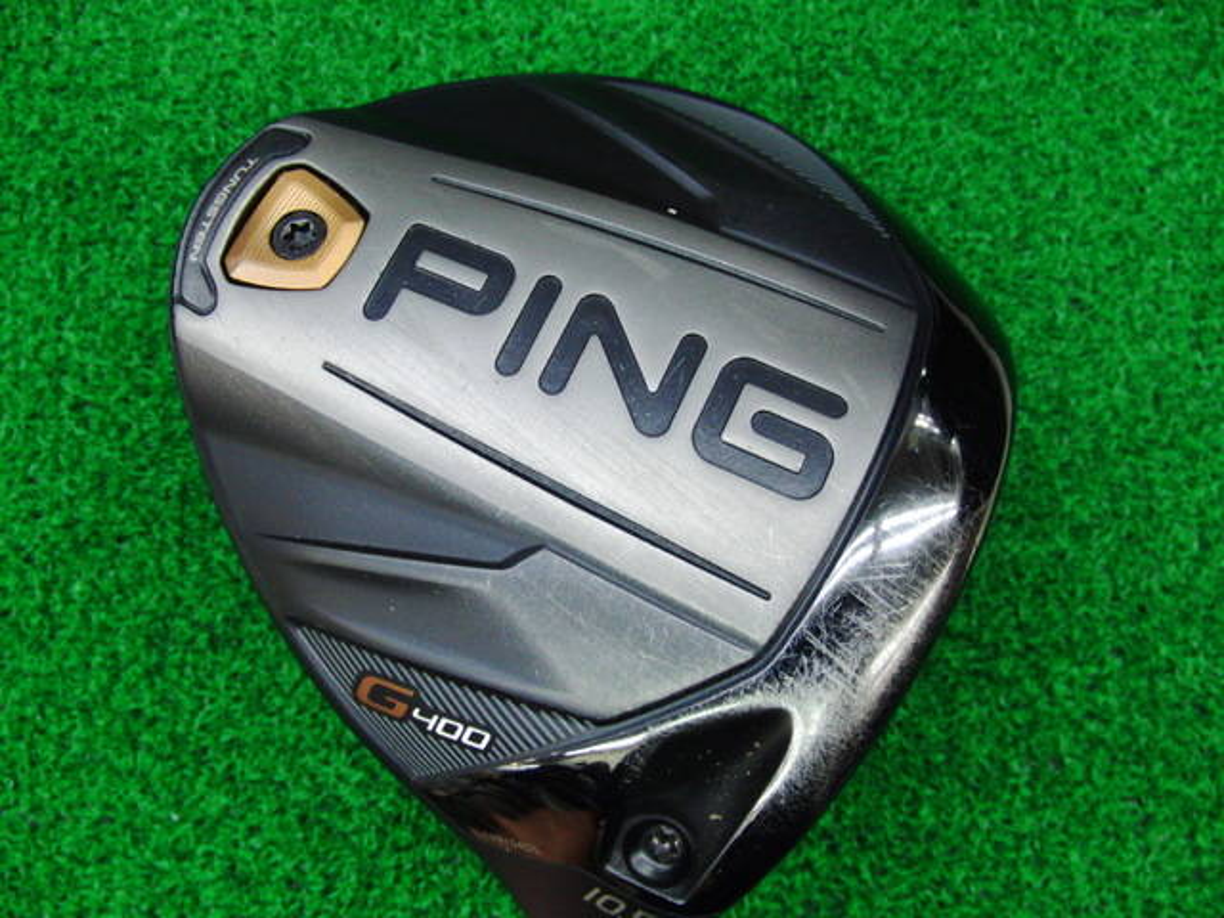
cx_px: 612
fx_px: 1308
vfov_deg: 38.7
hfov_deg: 50.1
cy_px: 459
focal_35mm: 37
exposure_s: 1/40
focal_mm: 6.42
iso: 400
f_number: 3.6
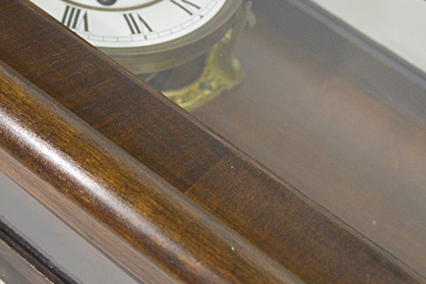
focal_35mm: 90
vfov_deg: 14.9
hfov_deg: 22.2
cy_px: -10
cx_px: 69
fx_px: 1065
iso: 800
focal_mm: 26
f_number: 4
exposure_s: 1/60
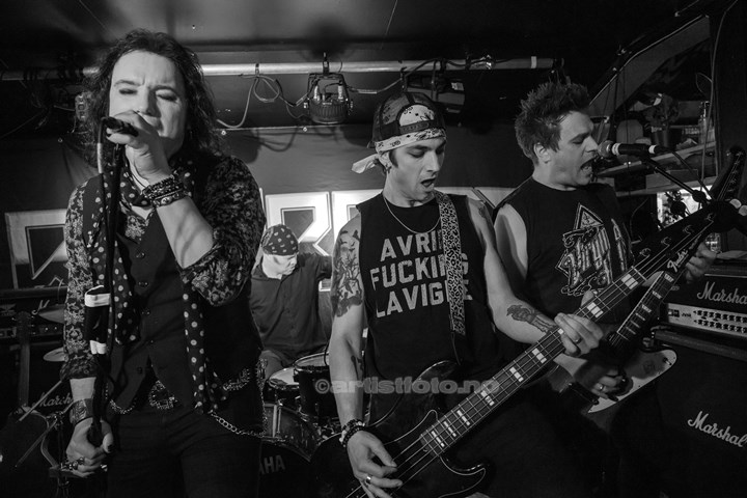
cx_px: 374
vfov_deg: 53.1
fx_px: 498
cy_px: 249
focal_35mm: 24
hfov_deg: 73.7
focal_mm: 24
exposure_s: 1/250
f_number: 4
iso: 3200
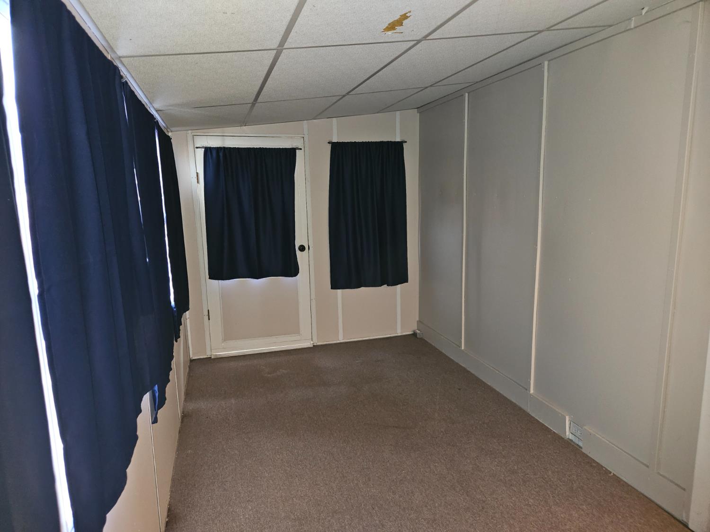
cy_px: 266
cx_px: 355
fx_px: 472
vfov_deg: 58.9
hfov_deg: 73.9
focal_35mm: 23
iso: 200
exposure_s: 1/9.99
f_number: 1.8
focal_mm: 5.4
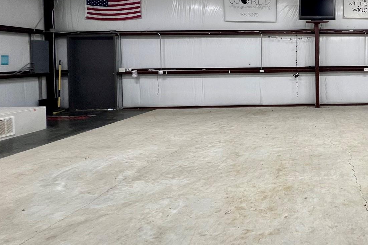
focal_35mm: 25
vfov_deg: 49.5
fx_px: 255
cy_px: 65
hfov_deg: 61.3
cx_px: 325
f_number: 1.8
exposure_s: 1/120
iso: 125
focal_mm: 1.57
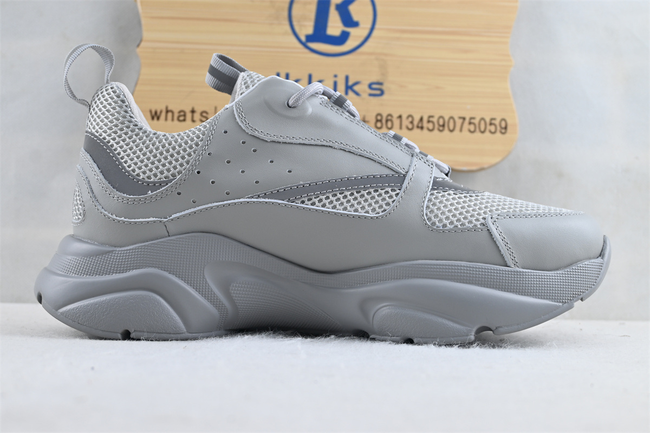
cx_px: 325
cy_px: 216
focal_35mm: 45
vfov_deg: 29.9
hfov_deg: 43.6
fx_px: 812
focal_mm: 30
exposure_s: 1/40
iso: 100
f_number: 4.8
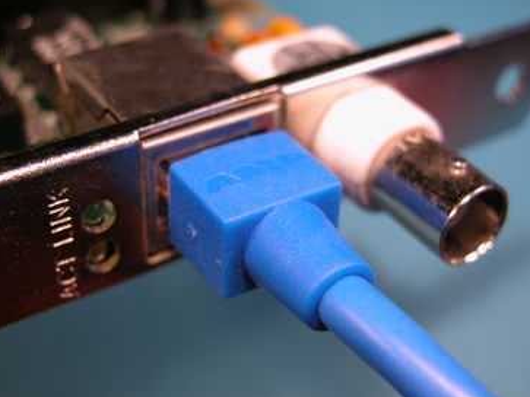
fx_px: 980
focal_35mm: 64
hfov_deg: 30.3
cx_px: 264
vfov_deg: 22.9
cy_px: 213
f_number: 3.1
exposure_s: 1/78.5
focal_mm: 14.7
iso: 100
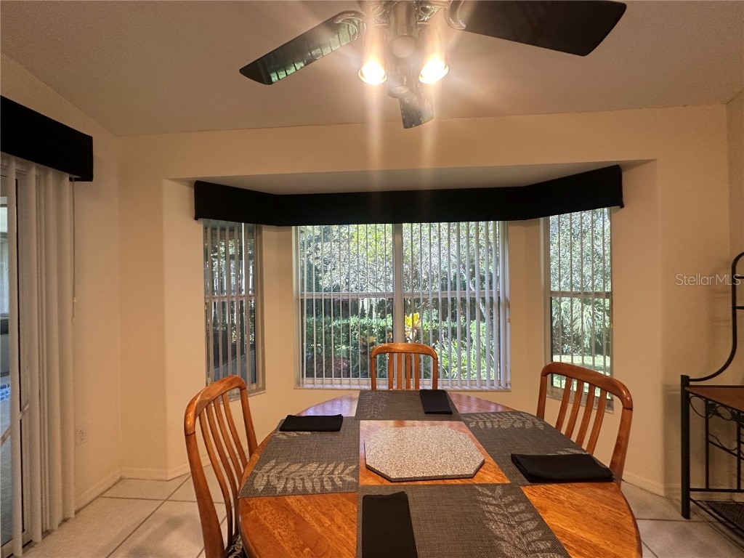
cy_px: 279
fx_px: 301
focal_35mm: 14
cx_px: 372
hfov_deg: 102.1
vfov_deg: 85.7
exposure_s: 1/60
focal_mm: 2.22
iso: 200
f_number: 2.2
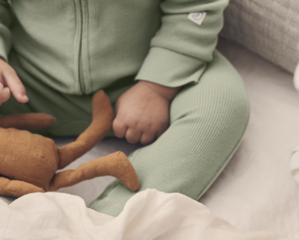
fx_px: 1752
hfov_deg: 9.8
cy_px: 8
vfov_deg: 7.8
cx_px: 124
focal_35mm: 198
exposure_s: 1/1600
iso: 250
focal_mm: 100
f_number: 5
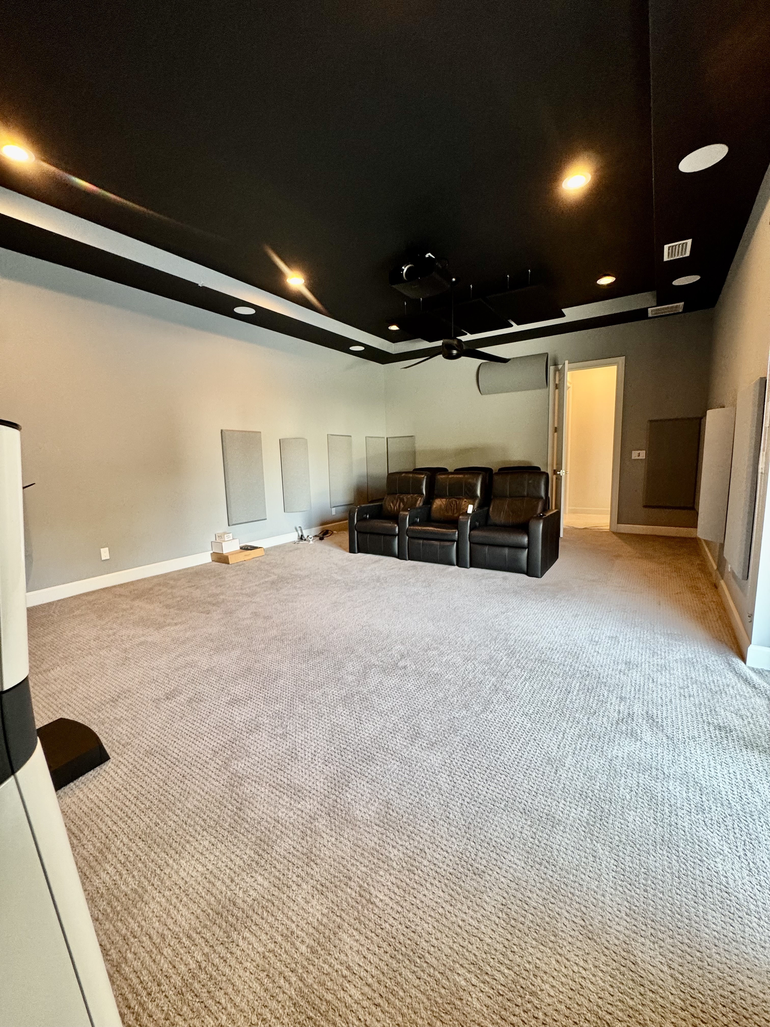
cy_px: 514
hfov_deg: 85.7
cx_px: 385
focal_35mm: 14
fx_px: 415
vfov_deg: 102.1
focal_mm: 2.22
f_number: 2.2
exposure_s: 1/60
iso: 200
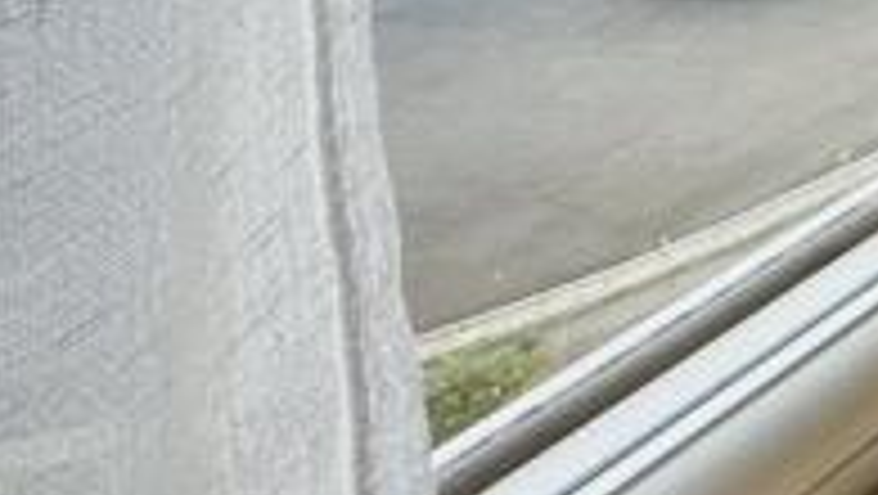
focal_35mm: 80
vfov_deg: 11.5
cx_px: 1684
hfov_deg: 18.7
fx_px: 1864
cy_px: -803
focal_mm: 2.22
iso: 50
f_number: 2.2
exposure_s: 1/1745
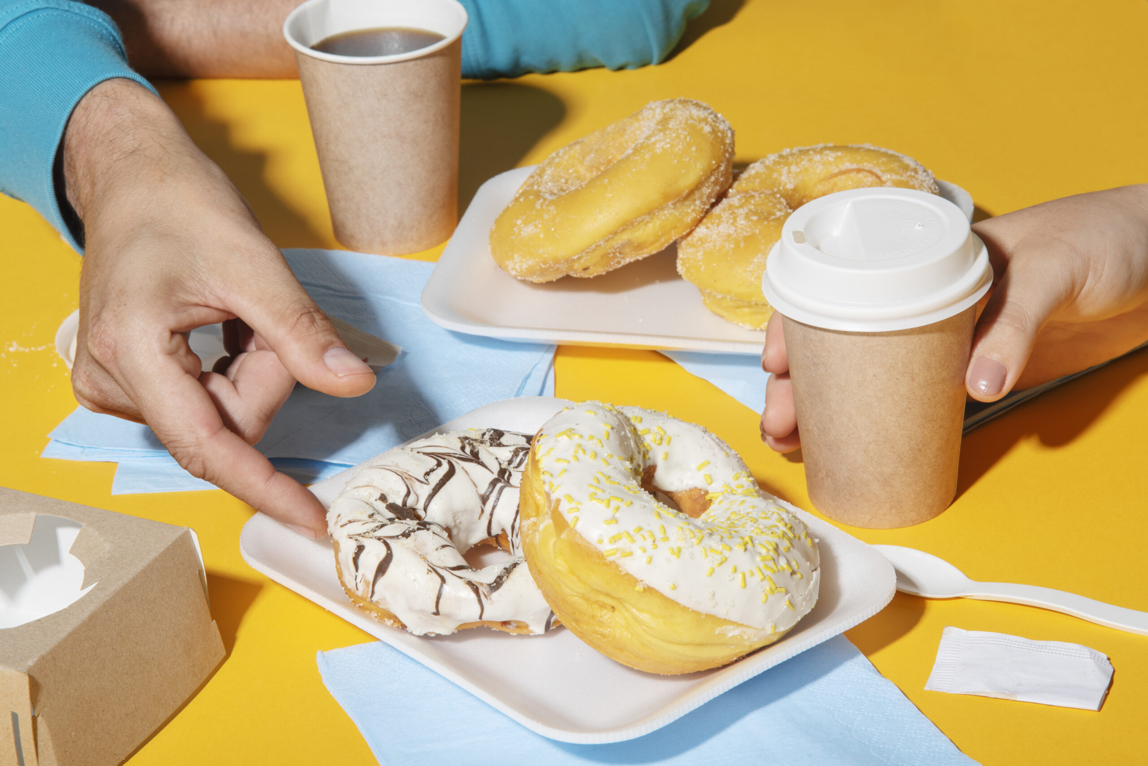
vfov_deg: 11.4
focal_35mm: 120
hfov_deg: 17.1
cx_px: 574
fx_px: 3828
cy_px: 383
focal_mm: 120
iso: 100
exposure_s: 1/160
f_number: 18
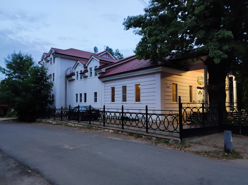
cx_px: 124
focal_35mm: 25
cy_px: 92
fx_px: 179
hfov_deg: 69.4
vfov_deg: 54.8
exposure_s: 1/33
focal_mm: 4.7
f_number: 1.79
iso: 806
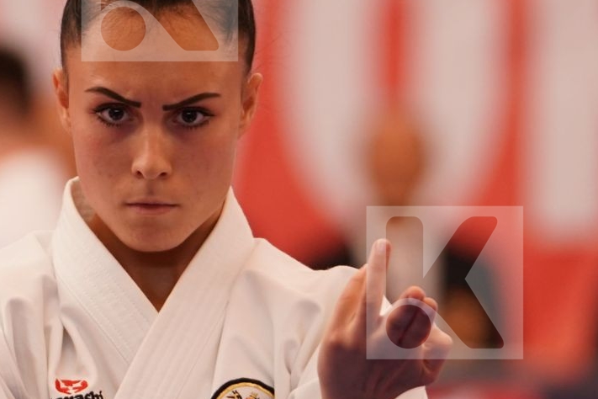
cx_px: 160
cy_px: 283
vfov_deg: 1.8
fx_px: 12491
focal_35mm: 752
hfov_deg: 2.7
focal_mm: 198
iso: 800
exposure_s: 1/500
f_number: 2.8
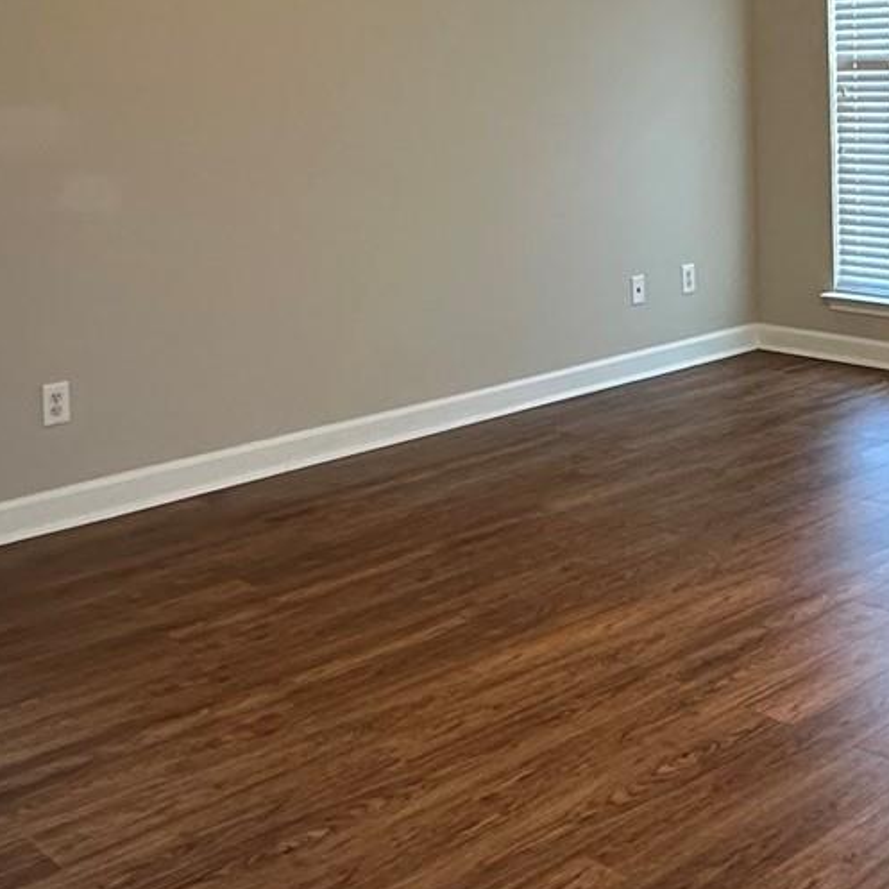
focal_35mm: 51
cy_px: 82
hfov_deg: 32.8
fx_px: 1482
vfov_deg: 31.7
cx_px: 651
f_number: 2.2
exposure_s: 1/60
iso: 320
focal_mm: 2.22
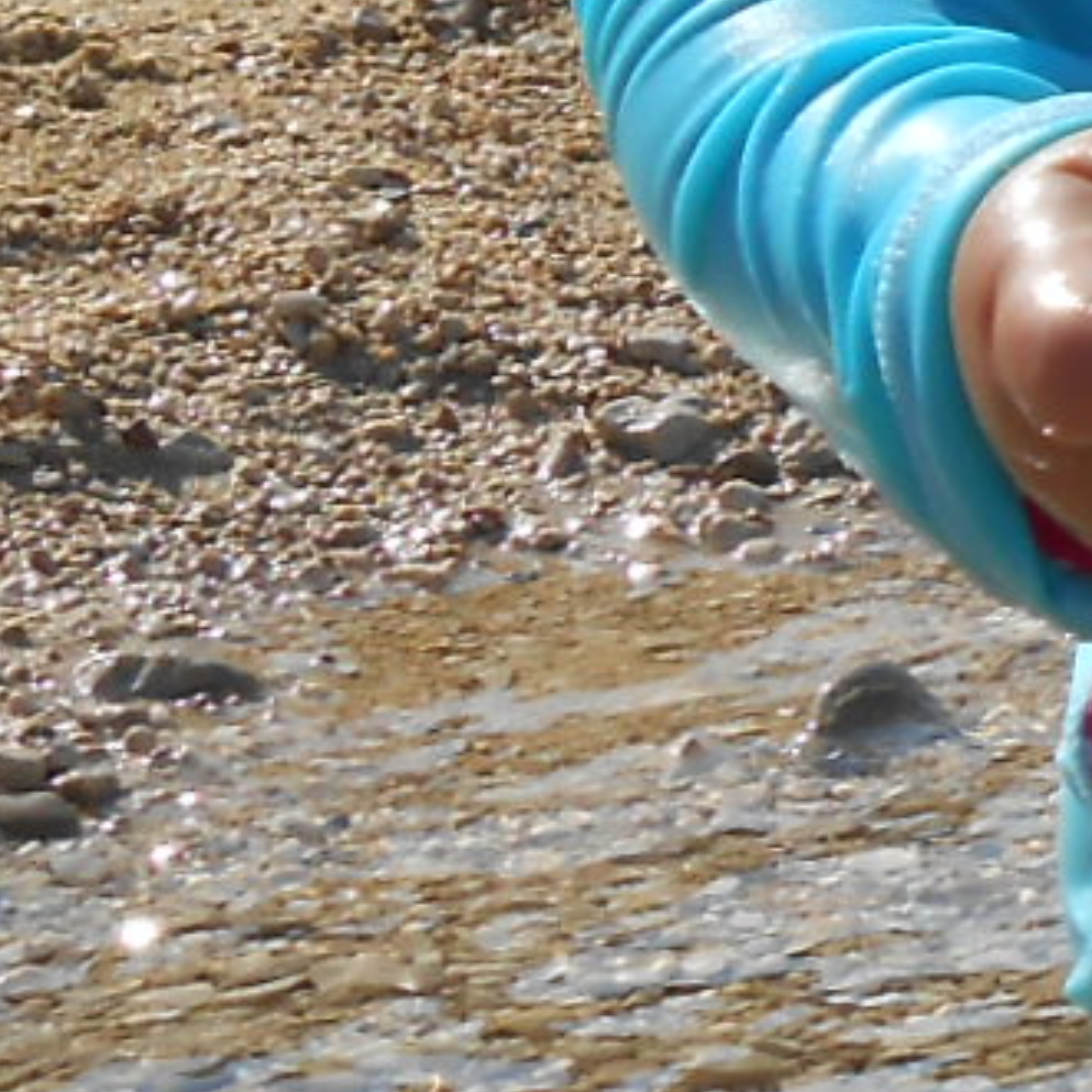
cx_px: 3098
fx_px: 7352
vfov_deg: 8.4
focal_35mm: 206
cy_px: -165
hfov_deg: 7.6
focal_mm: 6
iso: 80
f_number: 3.9
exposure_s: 1/800
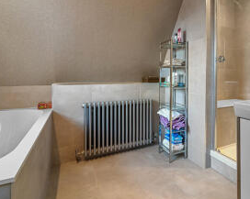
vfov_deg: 60.2
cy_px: 77
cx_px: 176
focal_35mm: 23
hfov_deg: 69.5
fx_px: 170
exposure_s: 1/1.67
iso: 400
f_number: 8
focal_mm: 14
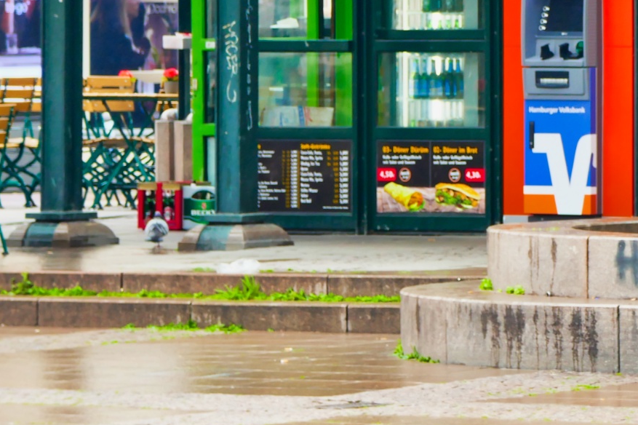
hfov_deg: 3.9
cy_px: 52
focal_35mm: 531
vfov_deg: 2.6
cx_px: 579
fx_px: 9406
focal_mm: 91
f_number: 5.9
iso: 250
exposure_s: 1/40
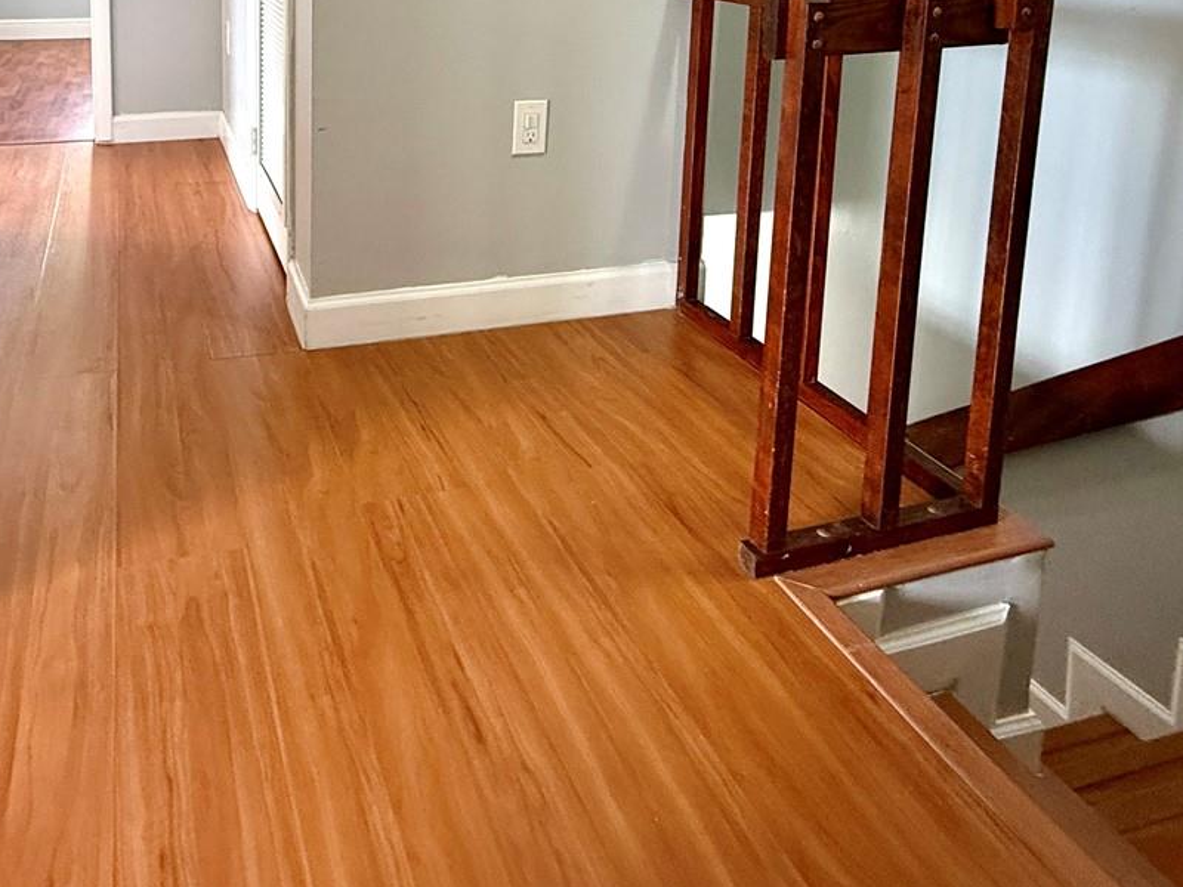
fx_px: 957
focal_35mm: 28
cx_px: 379
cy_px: 40
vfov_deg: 43.9
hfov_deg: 61.6
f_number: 2.2
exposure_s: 1/60
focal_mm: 2.22
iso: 250
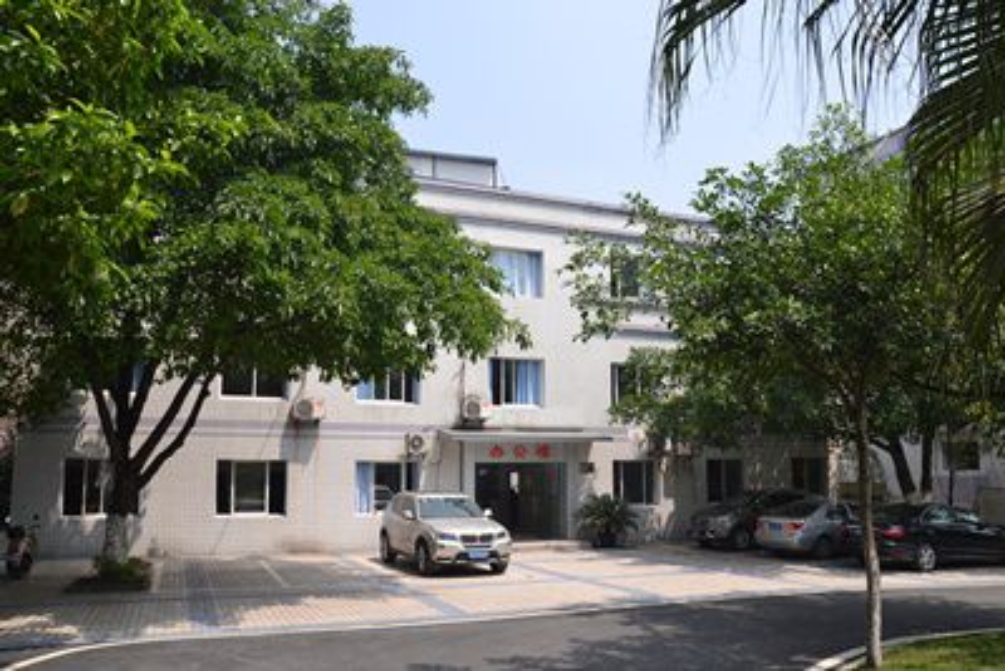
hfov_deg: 67.4
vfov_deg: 48.0
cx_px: 502
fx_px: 754
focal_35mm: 27
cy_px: 336
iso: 100
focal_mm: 18
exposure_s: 1/200
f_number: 7.1
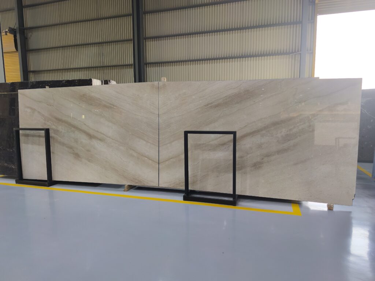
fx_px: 249
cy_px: 140
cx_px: 188
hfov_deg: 73.9
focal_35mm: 23
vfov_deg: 58.9
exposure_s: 1/348
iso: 125
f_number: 1.6
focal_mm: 6.57
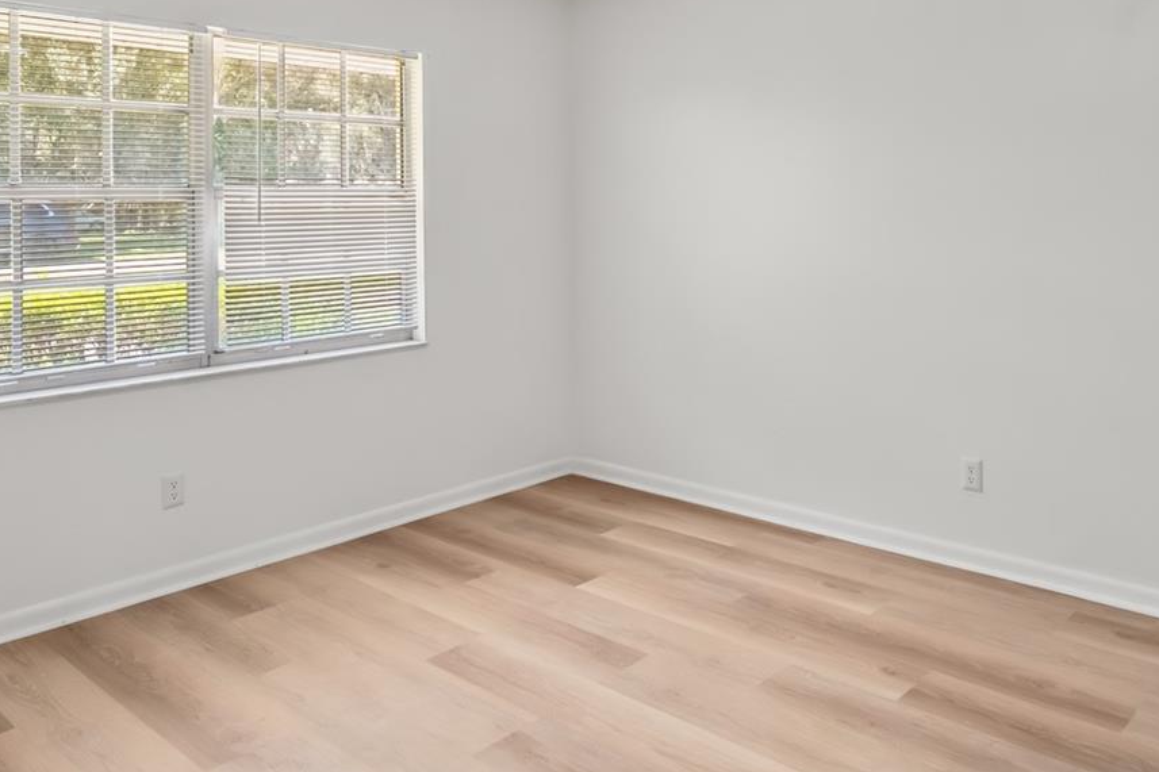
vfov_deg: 44.7
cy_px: 185
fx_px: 901
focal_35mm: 28
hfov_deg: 65.4
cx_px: 622
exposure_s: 1/40
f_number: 9
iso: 250
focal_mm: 10
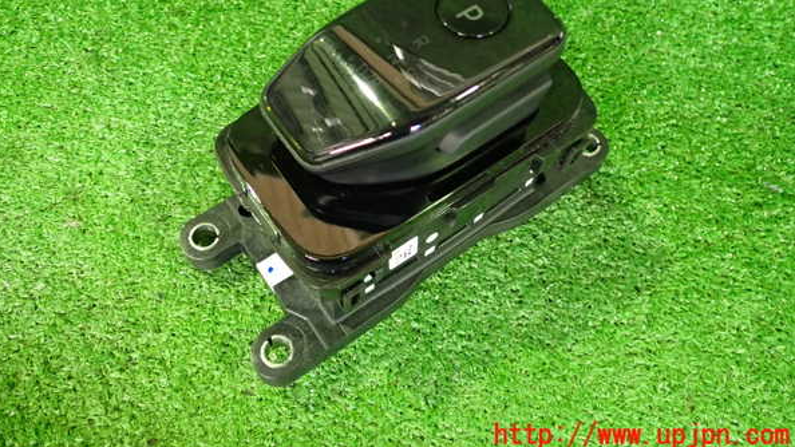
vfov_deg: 35.3
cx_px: 395
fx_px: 696
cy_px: 151
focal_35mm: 33
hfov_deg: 59.5
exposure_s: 1/30
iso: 800
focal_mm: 5.4
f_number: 2.3
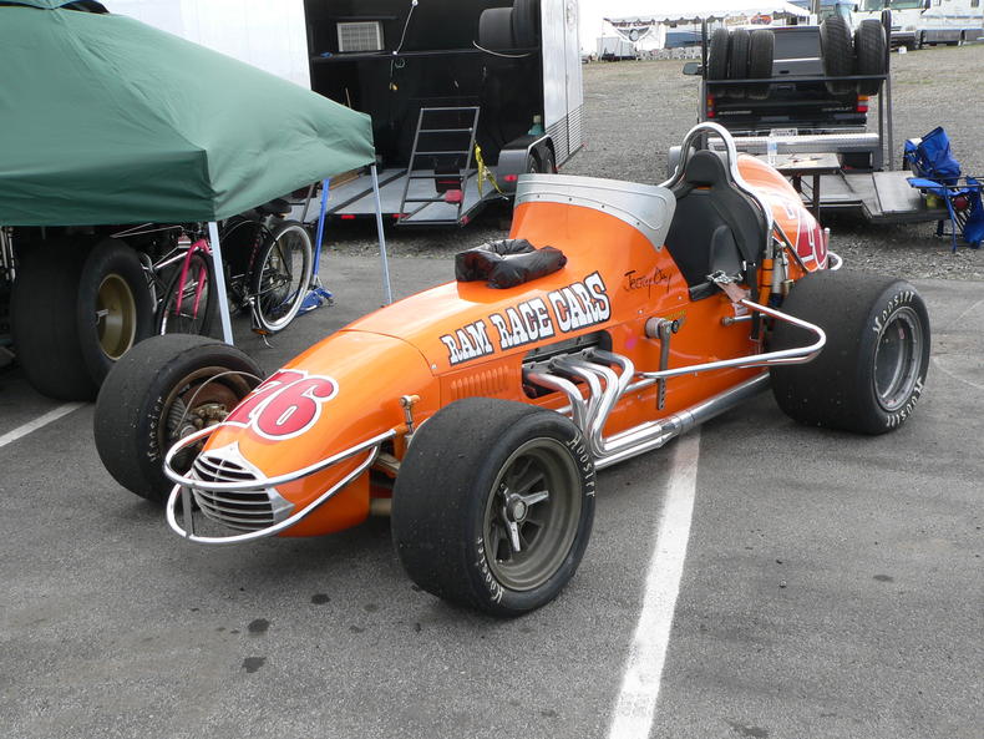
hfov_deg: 42.1
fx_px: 1280
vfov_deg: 32.2
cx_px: 492
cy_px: 370
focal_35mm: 45
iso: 80
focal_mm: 7.6
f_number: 4
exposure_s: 1/200
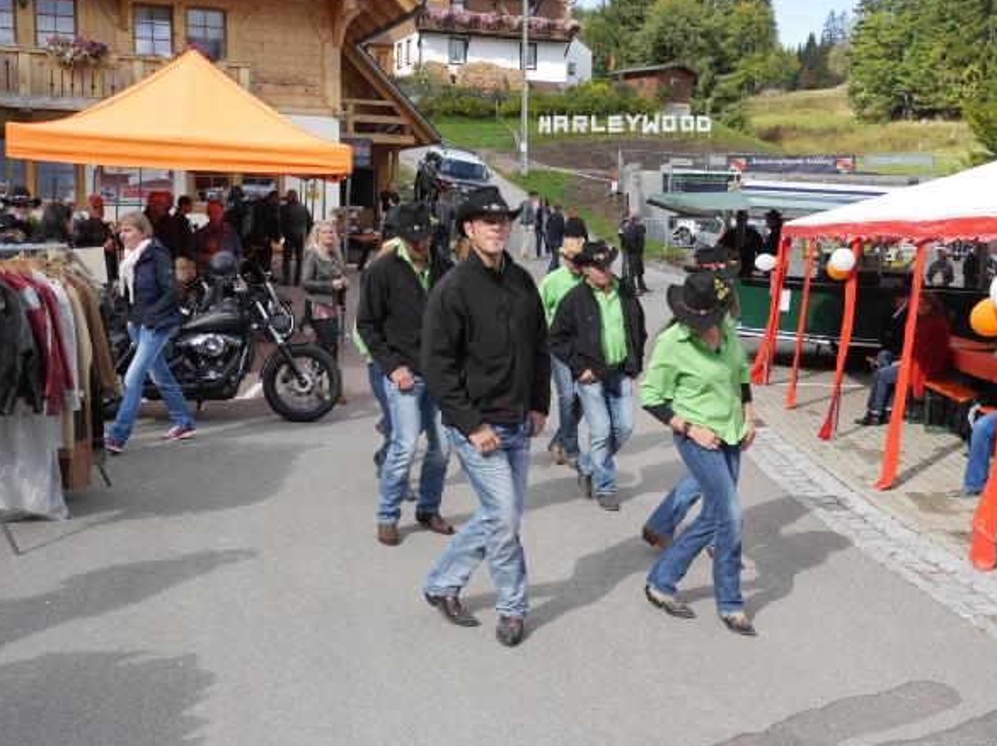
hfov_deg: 47.9
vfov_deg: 36.8
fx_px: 1123
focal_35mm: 39
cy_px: 371
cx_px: 503
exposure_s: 1/200
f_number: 7.1
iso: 200
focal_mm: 19
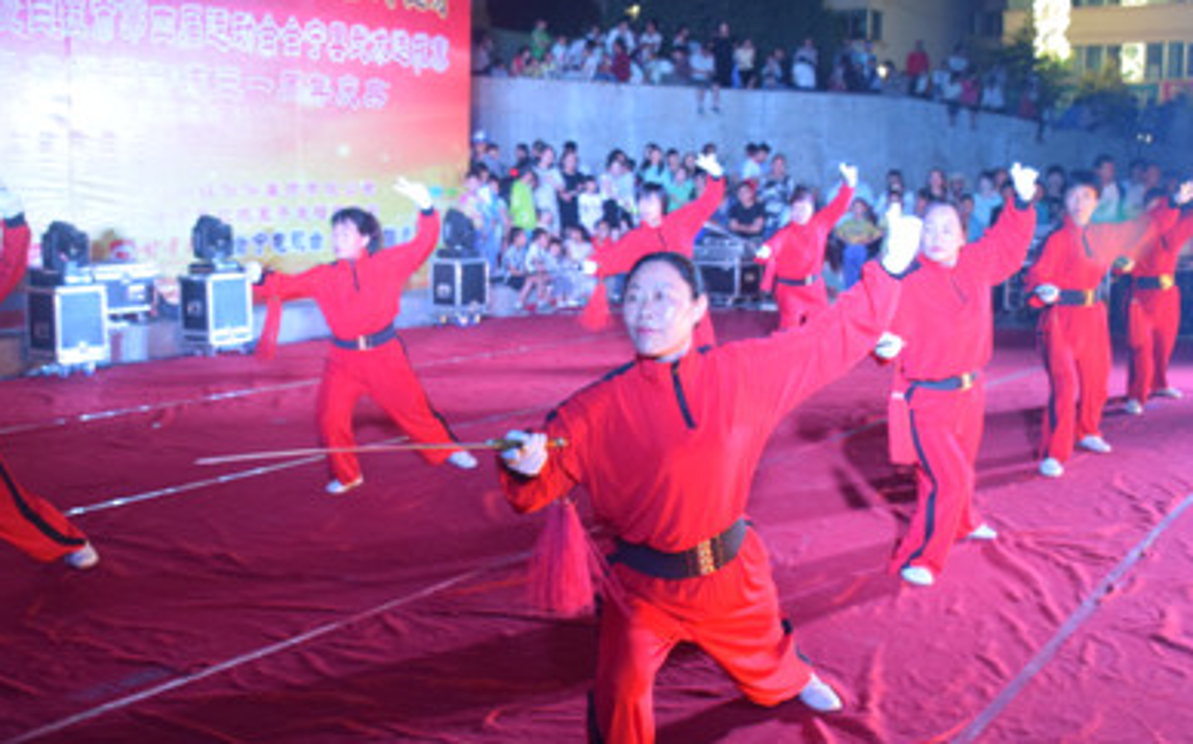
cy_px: 357
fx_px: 1267
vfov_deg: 32.7
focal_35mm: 39
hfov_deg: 50.3
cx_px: 541
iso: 1100
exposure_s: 1/60
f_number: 3.5
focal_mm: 18
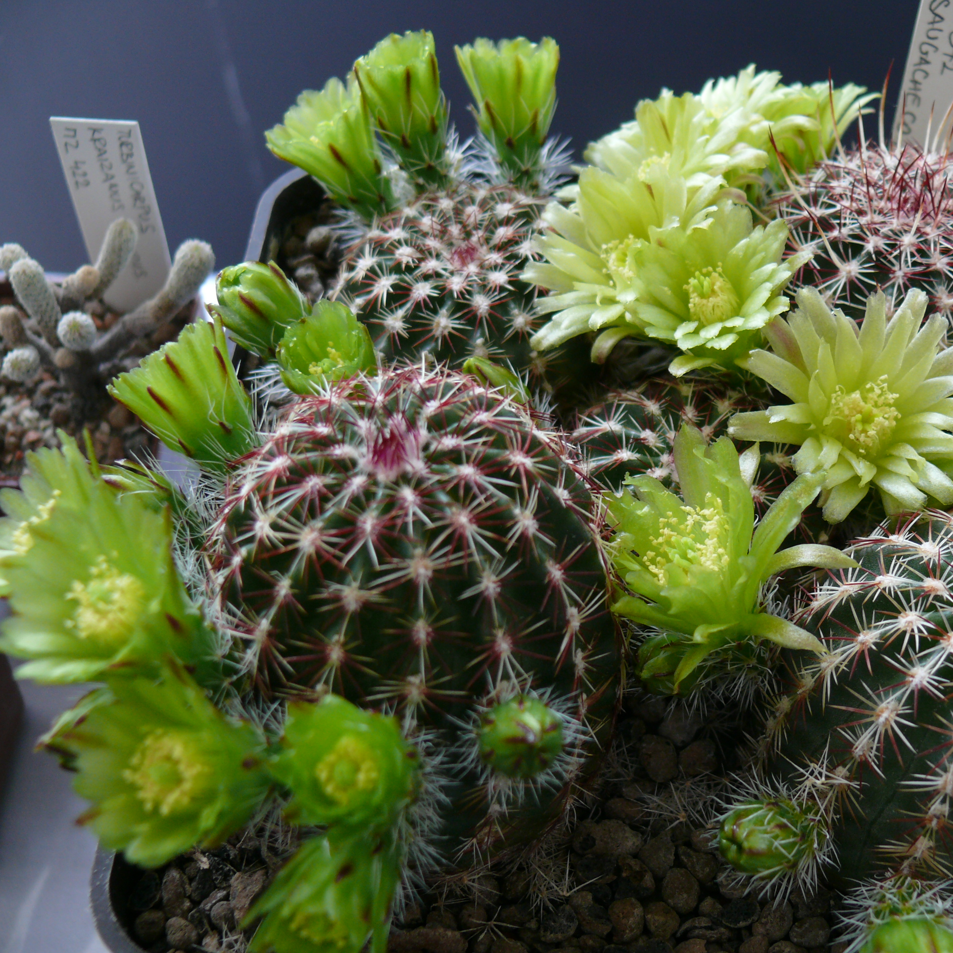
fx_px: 1308
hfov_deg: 39.6
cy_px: 484
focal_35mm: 42
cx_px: 630
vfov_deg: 40.0
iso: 100
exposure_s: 1/100
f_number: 2.8
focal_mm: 7.4
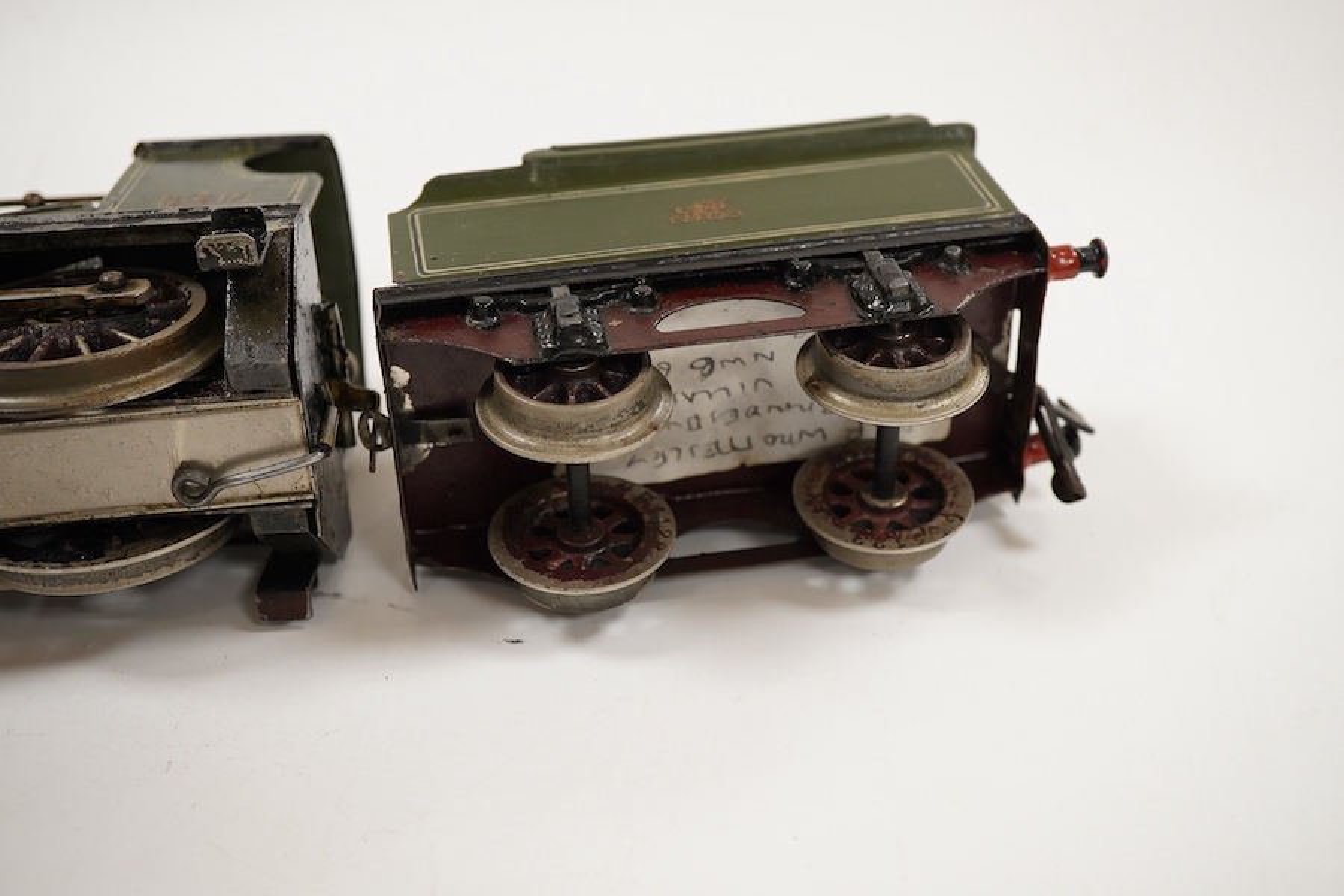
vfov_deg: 29.9
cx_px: 672
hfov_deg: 43.6
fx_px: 1680
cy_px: 448
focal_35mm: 45
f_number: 7.1
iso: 1250
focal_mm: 30
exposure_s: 1/125
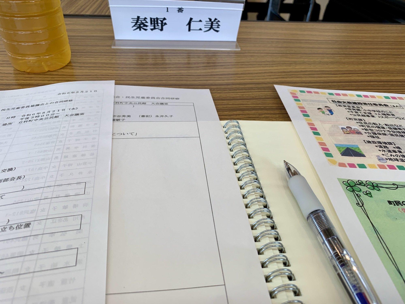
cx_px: 202
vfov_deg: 53.1
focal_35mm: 26
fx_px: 304
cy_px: 152
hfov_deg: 67.3
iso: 40
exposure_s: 1/120
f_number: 1.8
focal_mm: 4.25
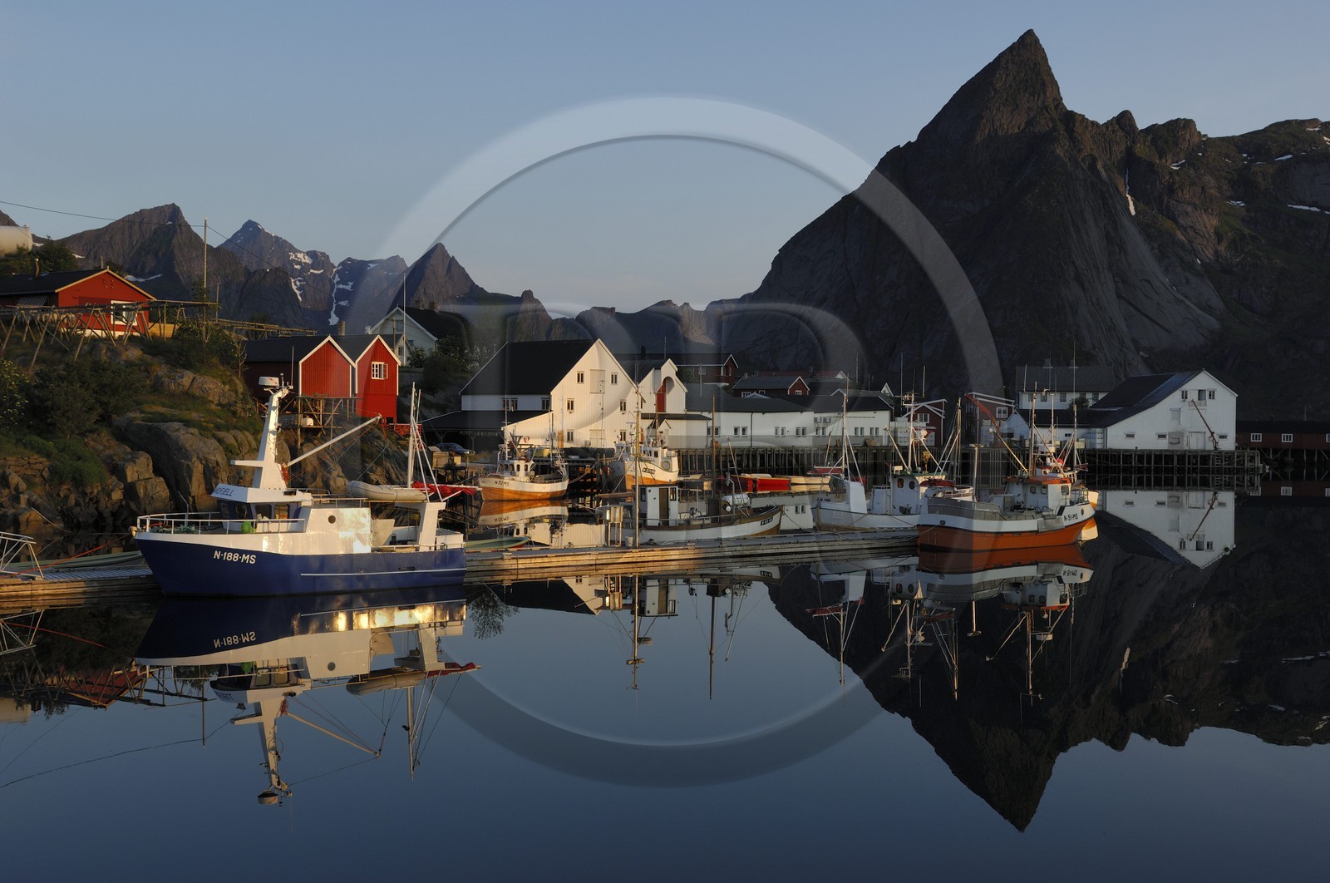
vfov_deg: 31.8
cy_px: 442
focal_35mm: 42
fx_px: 1549
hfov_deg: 46.5
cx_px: 665
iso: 100
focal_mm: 28
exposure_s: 1/60
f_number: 9.5
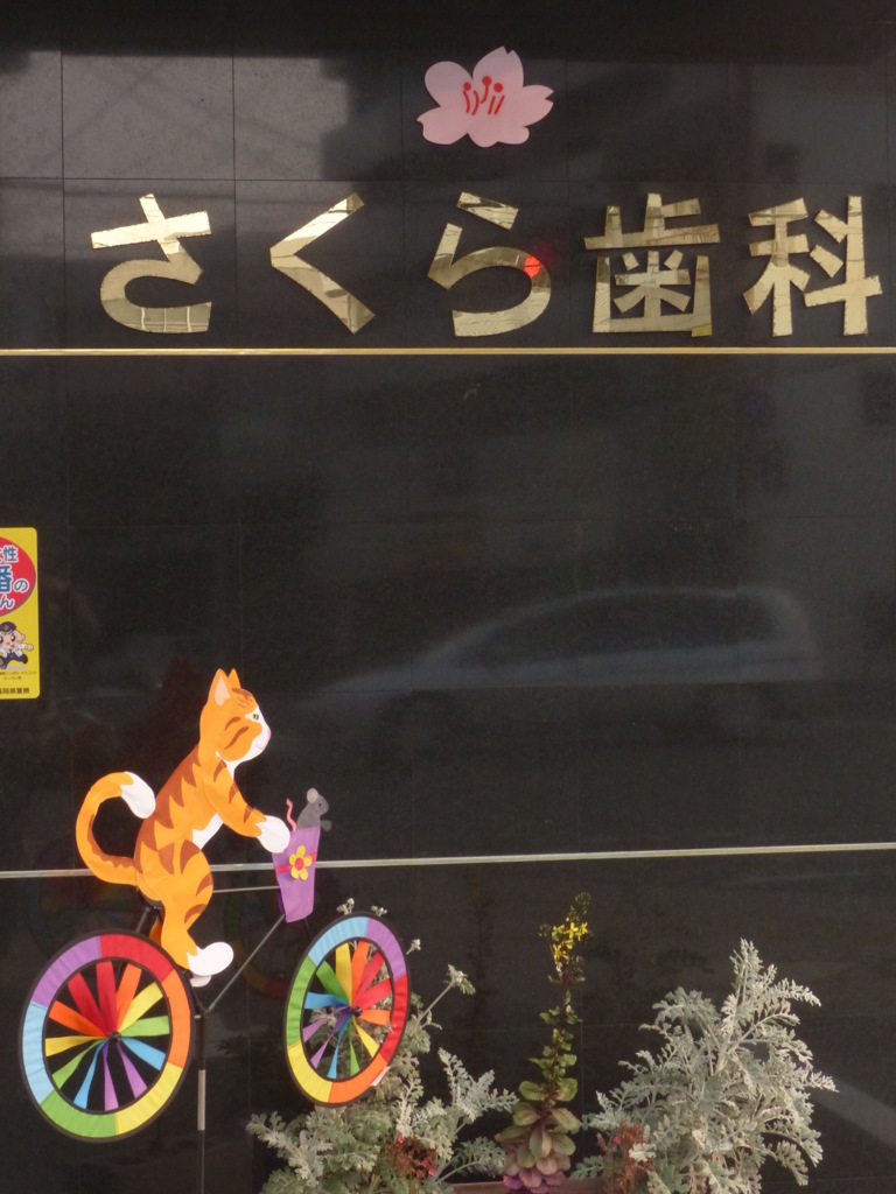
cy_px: 597
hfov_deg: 18.9
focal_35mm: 78
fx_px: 2692
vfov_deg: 25.0
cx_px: 448
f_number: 6.3
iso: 400
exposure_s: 1/60
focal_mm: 14
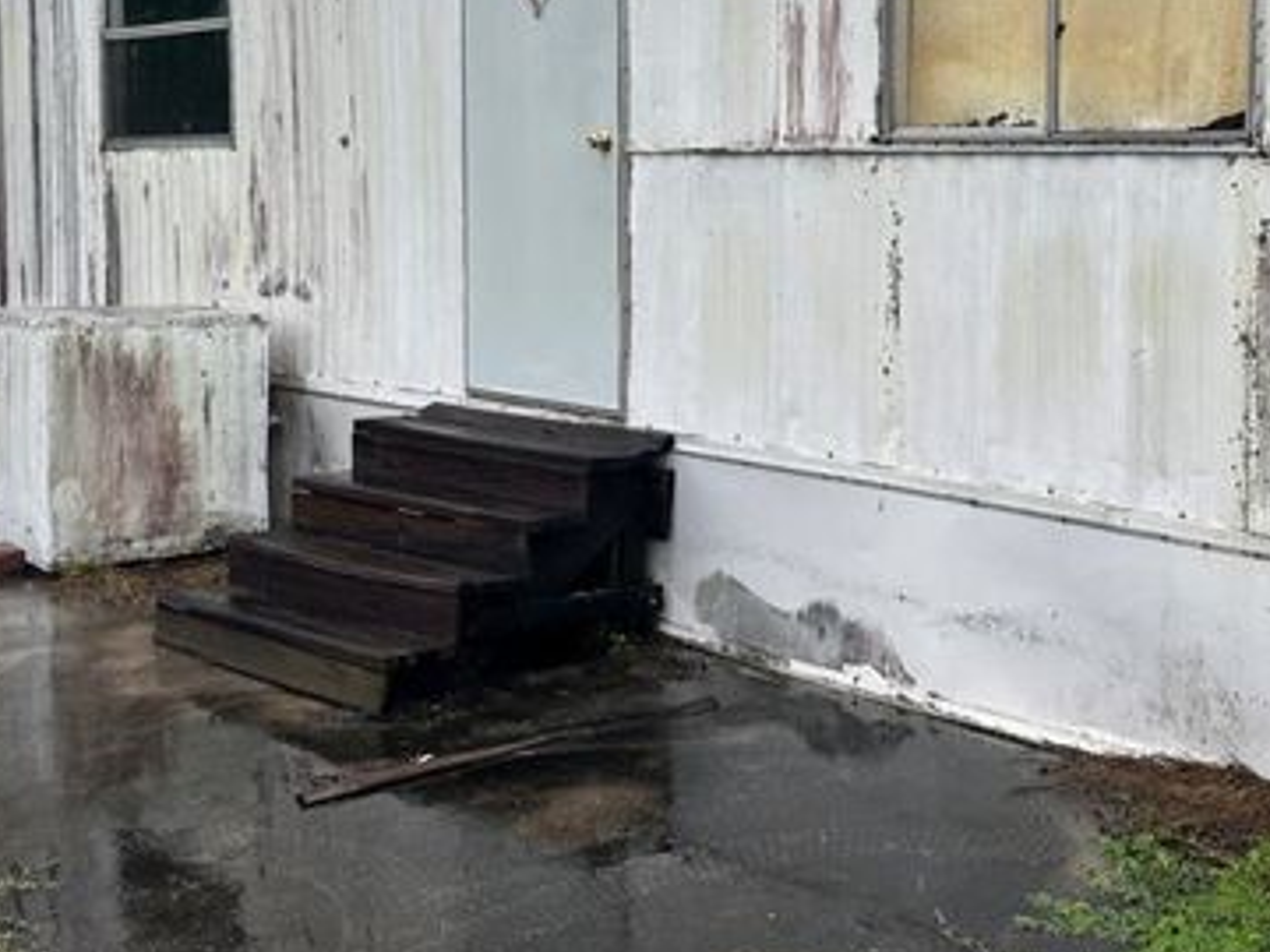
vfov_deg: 30.5
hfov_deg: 40.0
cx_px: 824
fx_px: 1724
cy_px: 264
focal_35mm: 47
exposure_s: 1/785
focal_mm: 6.86
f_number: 1.78
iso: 80
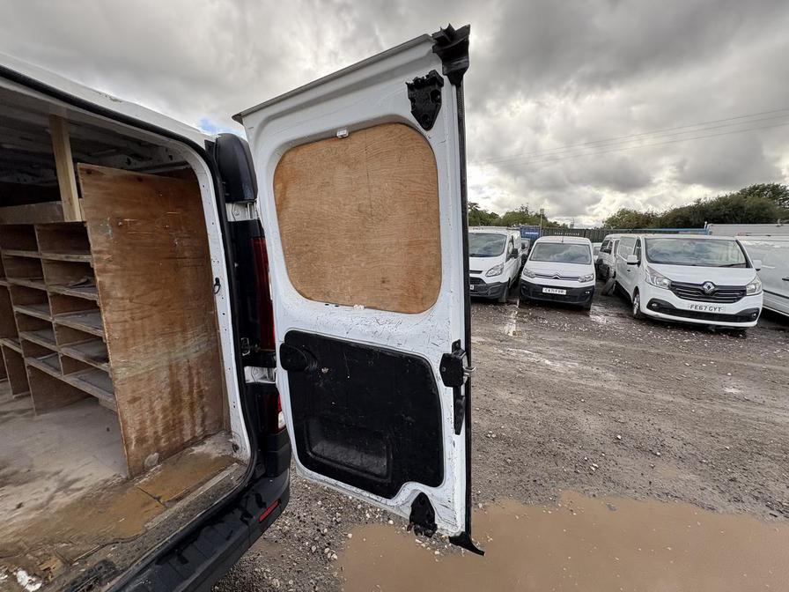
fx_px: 319
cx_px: 394
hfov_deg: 102.1
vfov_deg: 85.7
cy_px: 296
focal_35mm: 14
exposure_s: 1/347
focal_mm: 2.22
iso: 40
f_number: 2.2
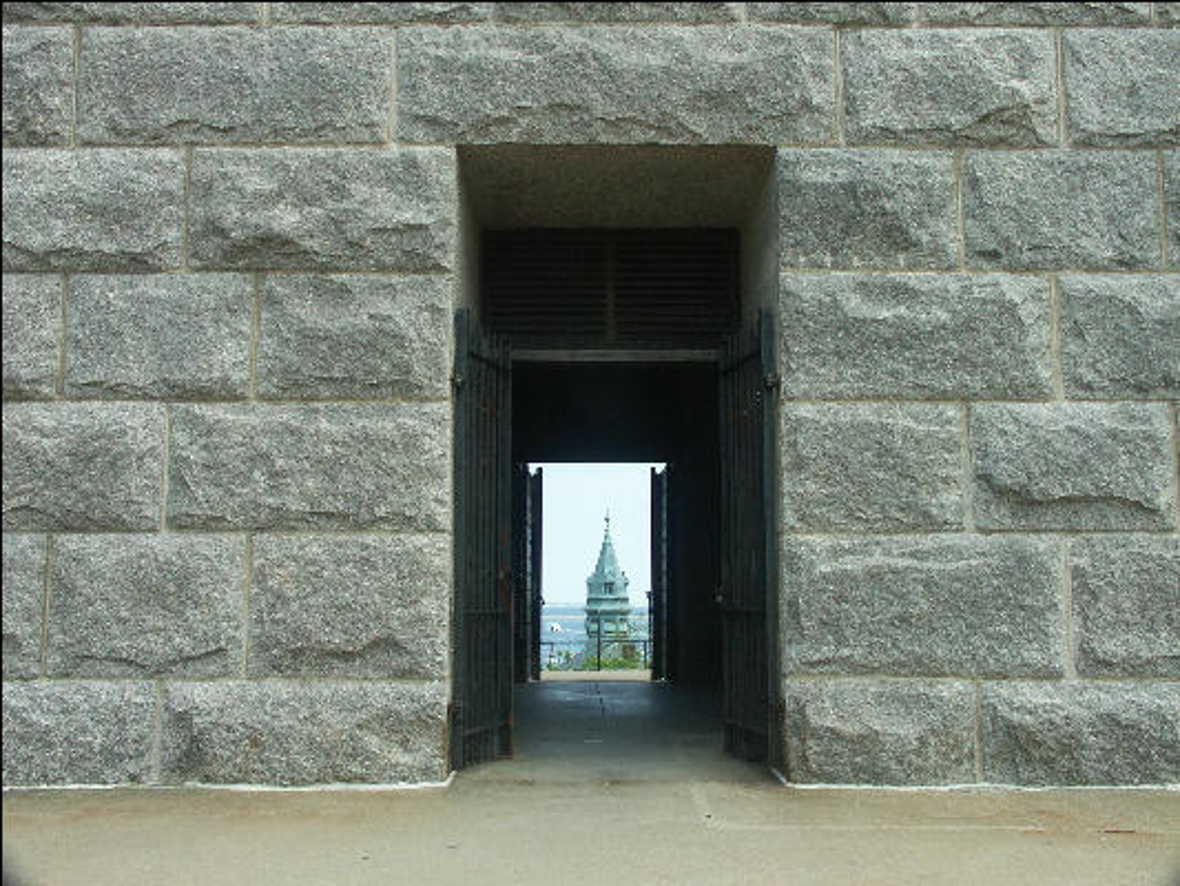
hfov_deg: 52.6
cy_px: 443
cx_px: 590
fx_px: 1193
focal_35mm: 35
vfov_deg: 40.7
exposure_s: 1/320
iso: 100
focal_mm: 9.14
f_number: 7.1
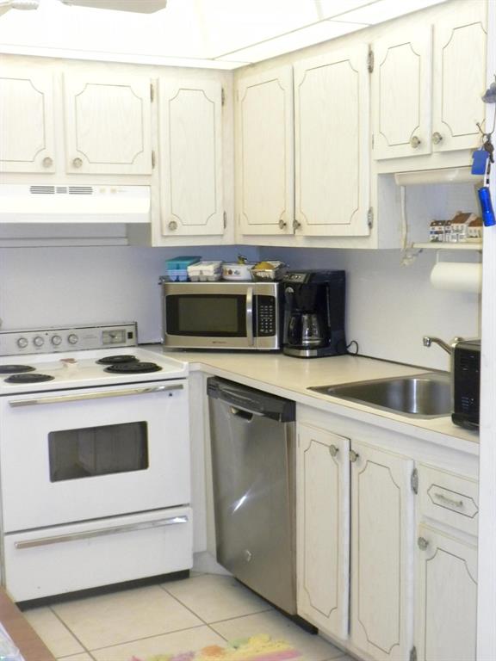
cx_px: 248
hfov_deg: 28.0
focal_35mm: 52
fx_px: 993
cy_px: 330
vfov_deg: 36.8
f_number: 4.3
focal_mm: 9.1
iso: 400
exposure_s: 1/33.1
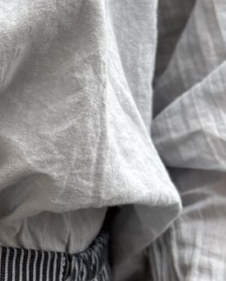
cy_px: 187
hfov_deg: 9.0
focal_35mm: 165
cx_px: -179
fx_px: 1378
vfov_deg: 11.7
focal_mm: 6.76
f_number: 1.78
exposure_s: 1/206
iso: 64
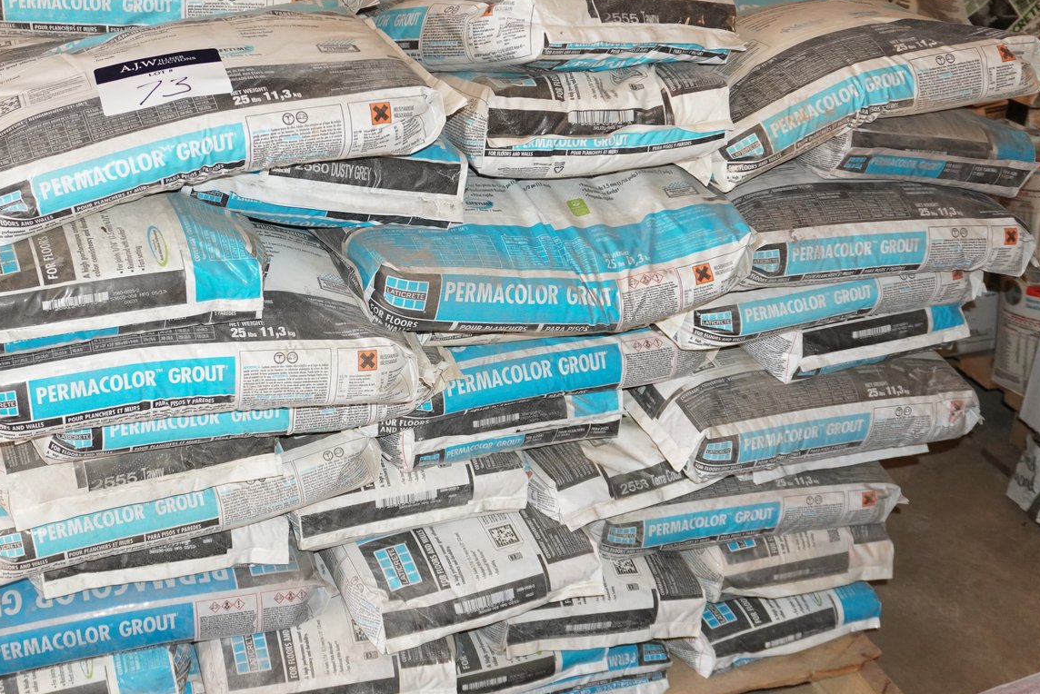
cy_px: 330
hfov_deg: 40.1
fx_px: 1416
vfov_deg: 27.6
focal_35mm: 49
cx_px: 391
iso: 1600
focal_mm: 22
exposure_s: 1/160
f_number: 4
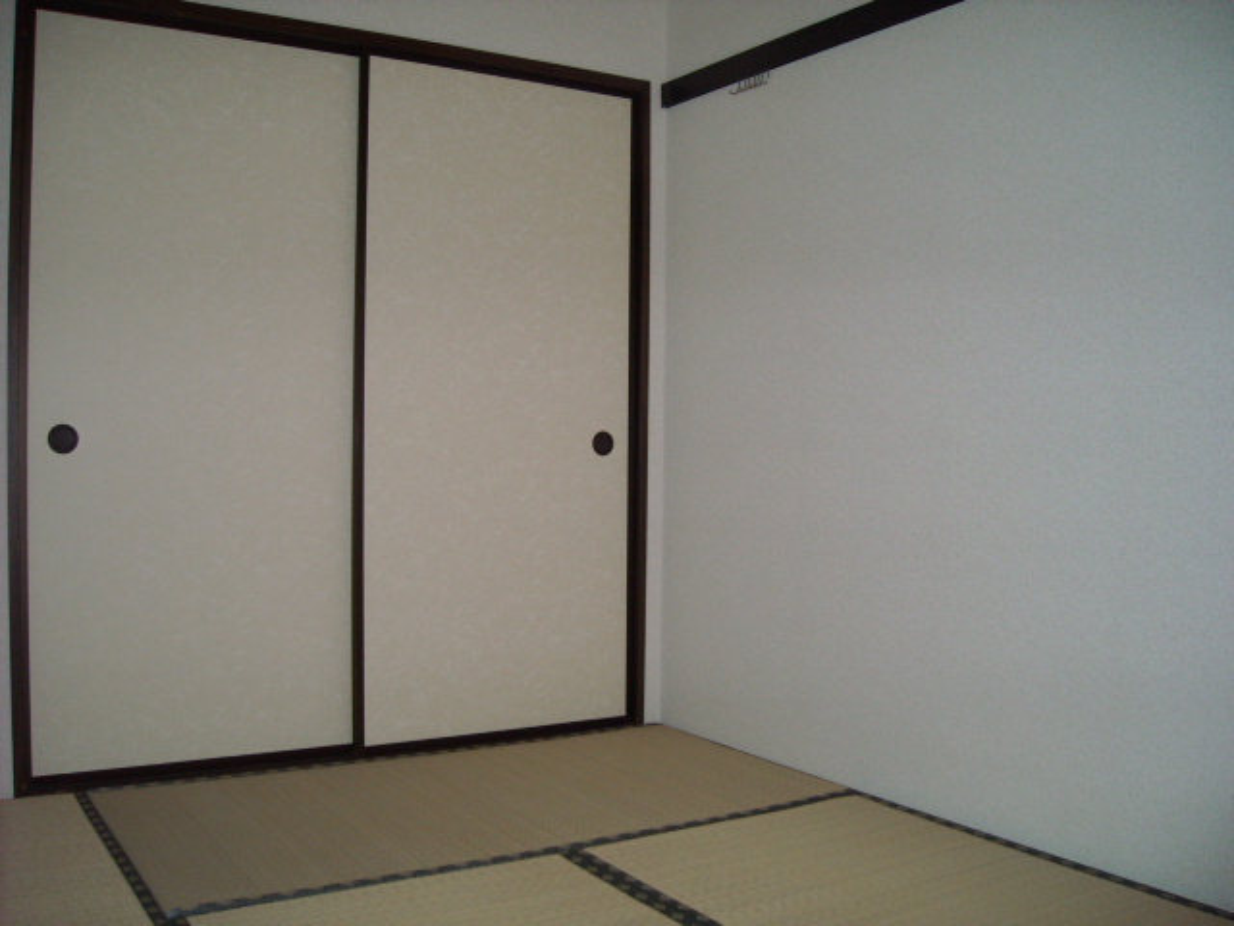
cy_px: 463
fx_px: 1248
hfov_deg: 52.6
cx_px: 617
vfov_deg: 40.7
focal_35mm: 35
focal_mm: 5.7
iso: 200
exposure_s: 1/60
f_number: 2.8
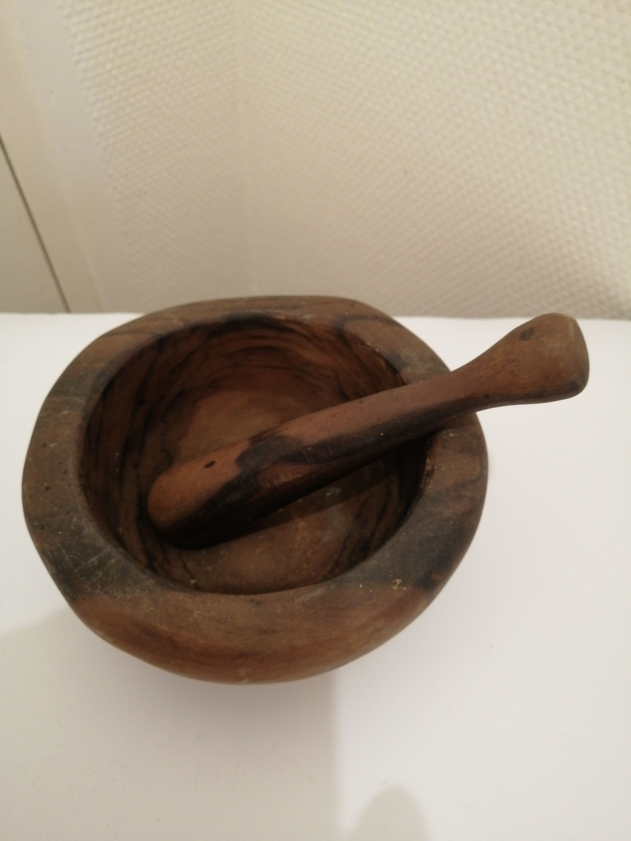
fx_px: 632
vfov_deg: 67.3
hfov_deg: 53.1
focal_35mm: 26
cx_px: 316
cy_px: 420
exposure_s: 1/33.3
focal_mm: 3.96
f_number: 1.8
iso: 400
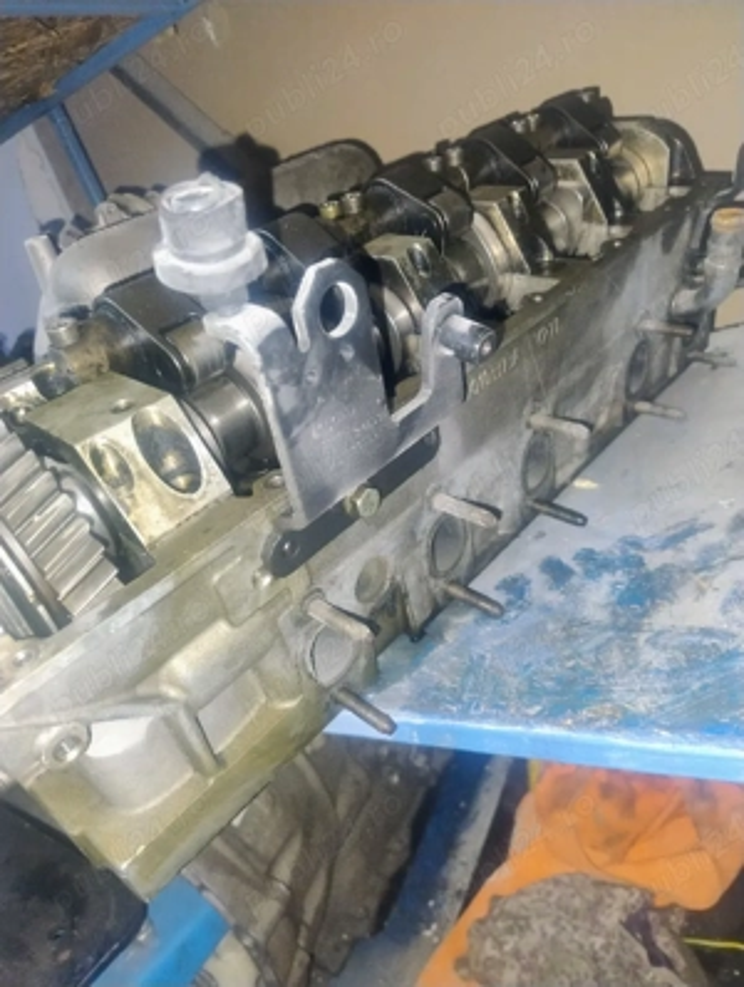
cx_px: 372
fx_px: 686
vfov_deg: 71.5
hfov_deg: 57.0
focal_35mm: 24
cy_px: 494
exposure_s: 1/30
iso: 1000
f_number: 1.8
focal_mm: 5.56
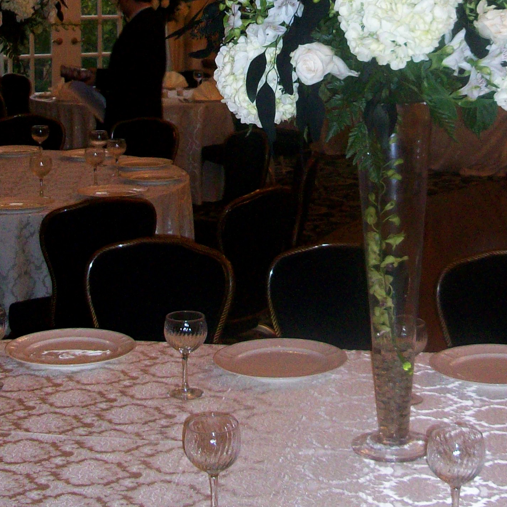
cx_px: 420
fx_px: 1143
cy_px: 78
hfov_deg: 24.5
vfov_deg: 24.5
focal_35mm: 69
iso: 160
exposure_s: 1/60
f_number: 2.8
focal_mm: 5.7
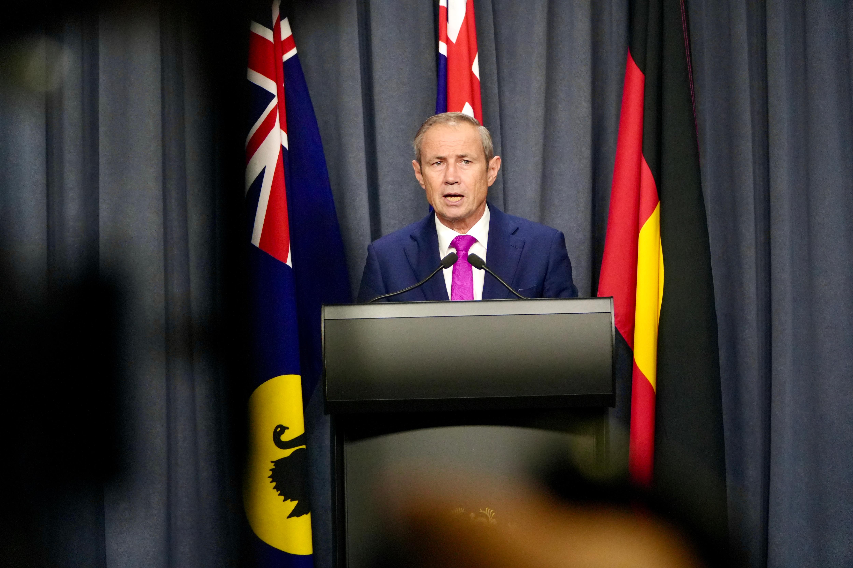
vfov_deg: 12.0
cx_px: 426
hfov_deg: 17.9
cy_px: 284
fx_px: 2701
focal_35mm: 114
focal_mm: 76
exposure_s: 1/160
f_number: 4
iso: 2500
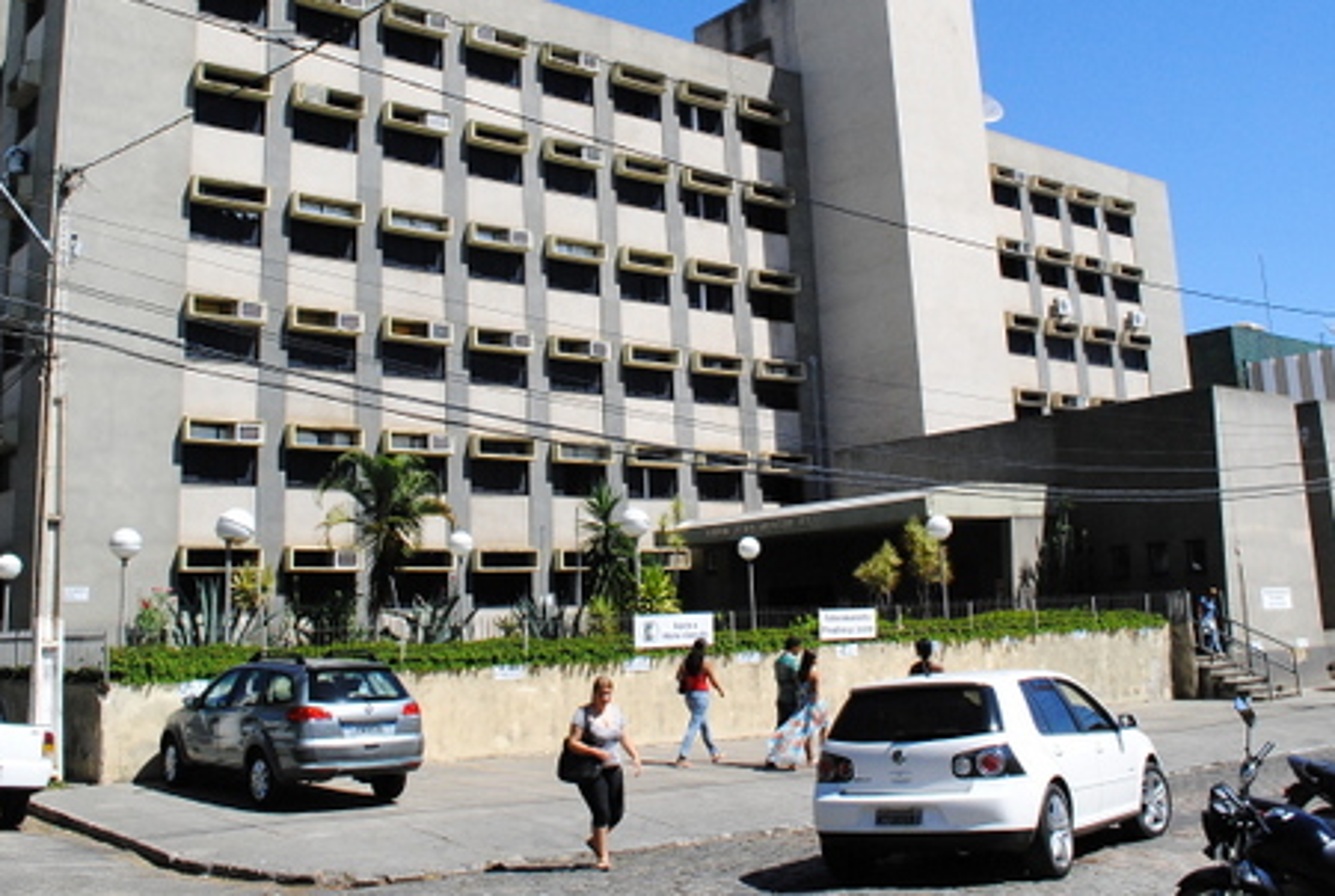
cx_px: 635
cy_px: 316
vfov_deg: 36.7
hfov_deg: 53.0
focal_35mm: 36
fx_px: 1338
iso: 800
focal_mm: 18
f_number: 13
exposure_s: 1/640
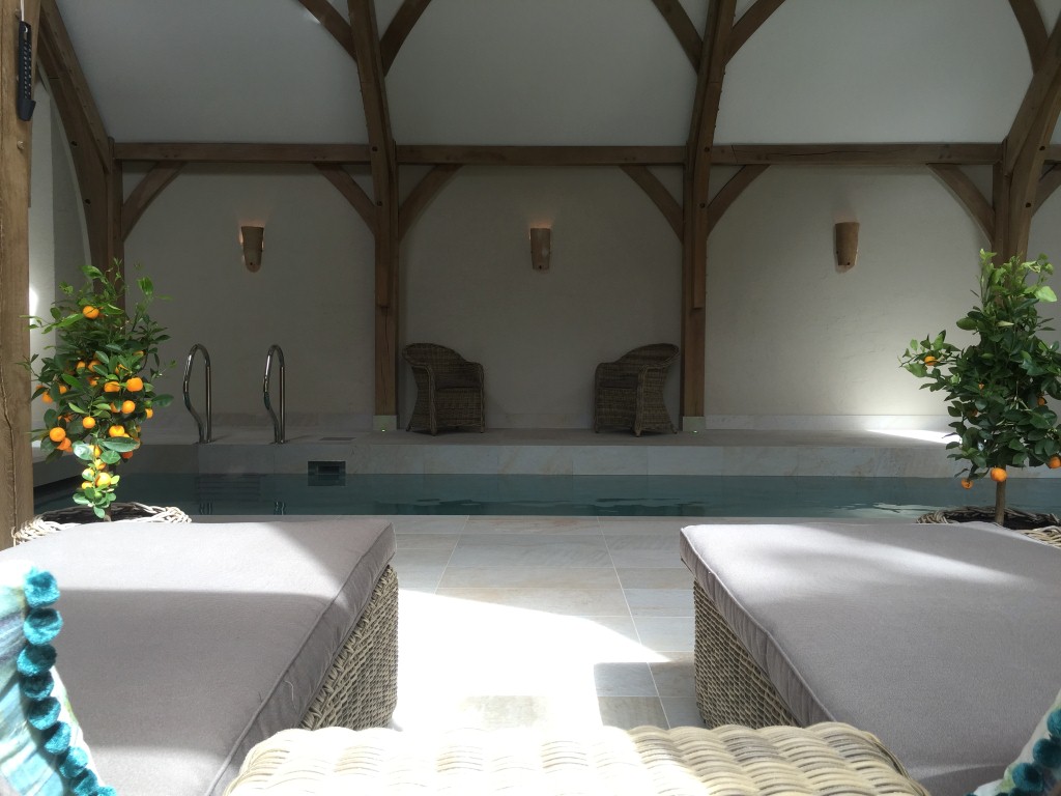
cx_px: 530
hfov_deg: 61.7
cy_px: 398
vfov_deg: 48.2
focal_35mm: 29
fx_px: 889
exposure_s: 1/166
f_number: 2.2
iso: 32
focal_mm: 4.15
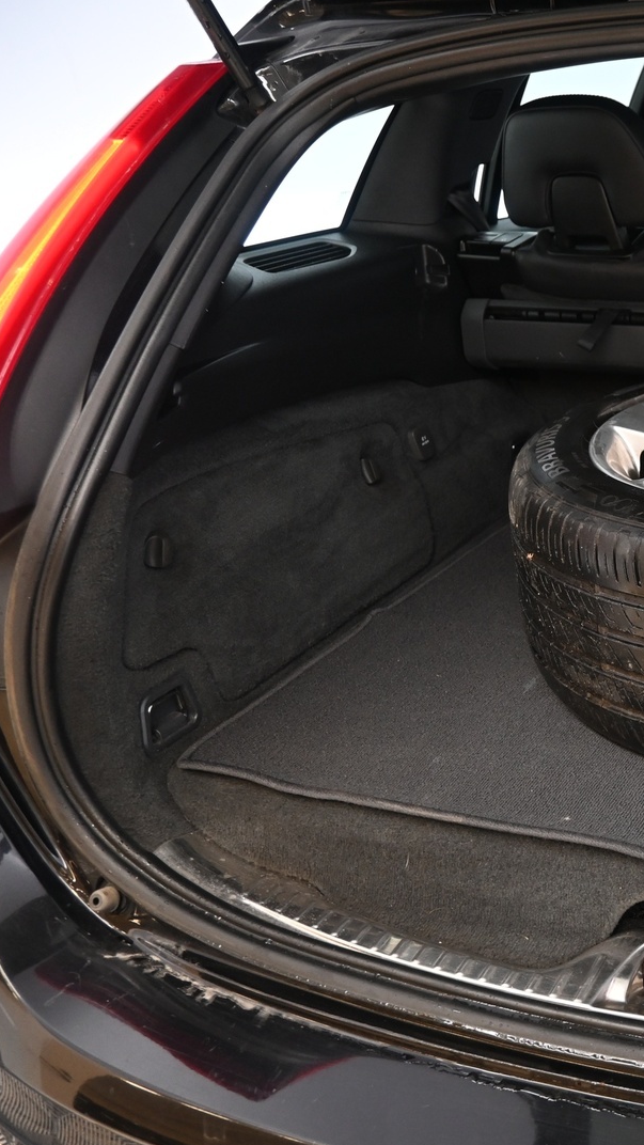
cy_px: 576
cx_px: 829
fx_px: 1154
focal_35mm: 38
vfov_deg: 52.8
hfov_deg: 26.6
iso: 900
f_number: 3.5
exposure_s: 1/25
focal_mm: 16
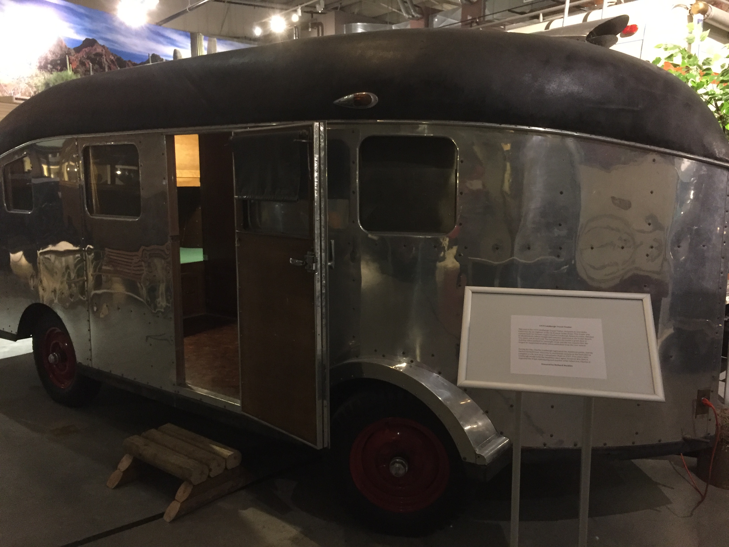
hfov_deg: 61.7
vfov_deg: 48.2
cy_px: 274
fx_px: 611
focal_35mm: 29
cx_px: 364
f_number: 2.2
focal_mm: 4.15
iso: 320
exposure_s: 1/15
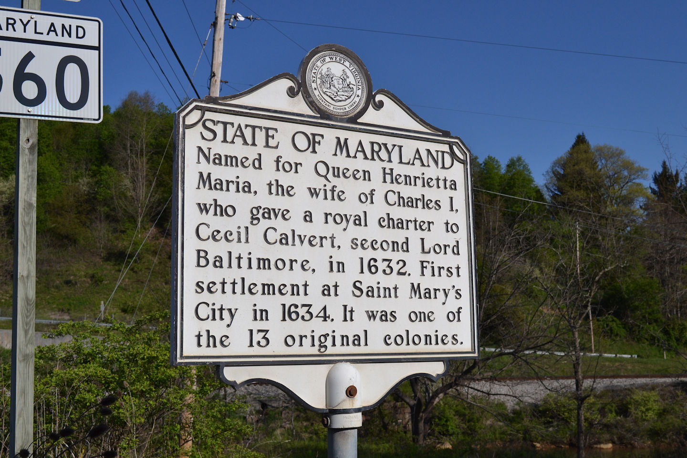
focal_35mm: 44
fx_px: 830
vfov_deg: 30.8
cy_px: 229
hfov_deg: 45.0
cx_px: 344
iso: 400
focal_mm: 29
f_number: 8
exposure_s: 1/2000
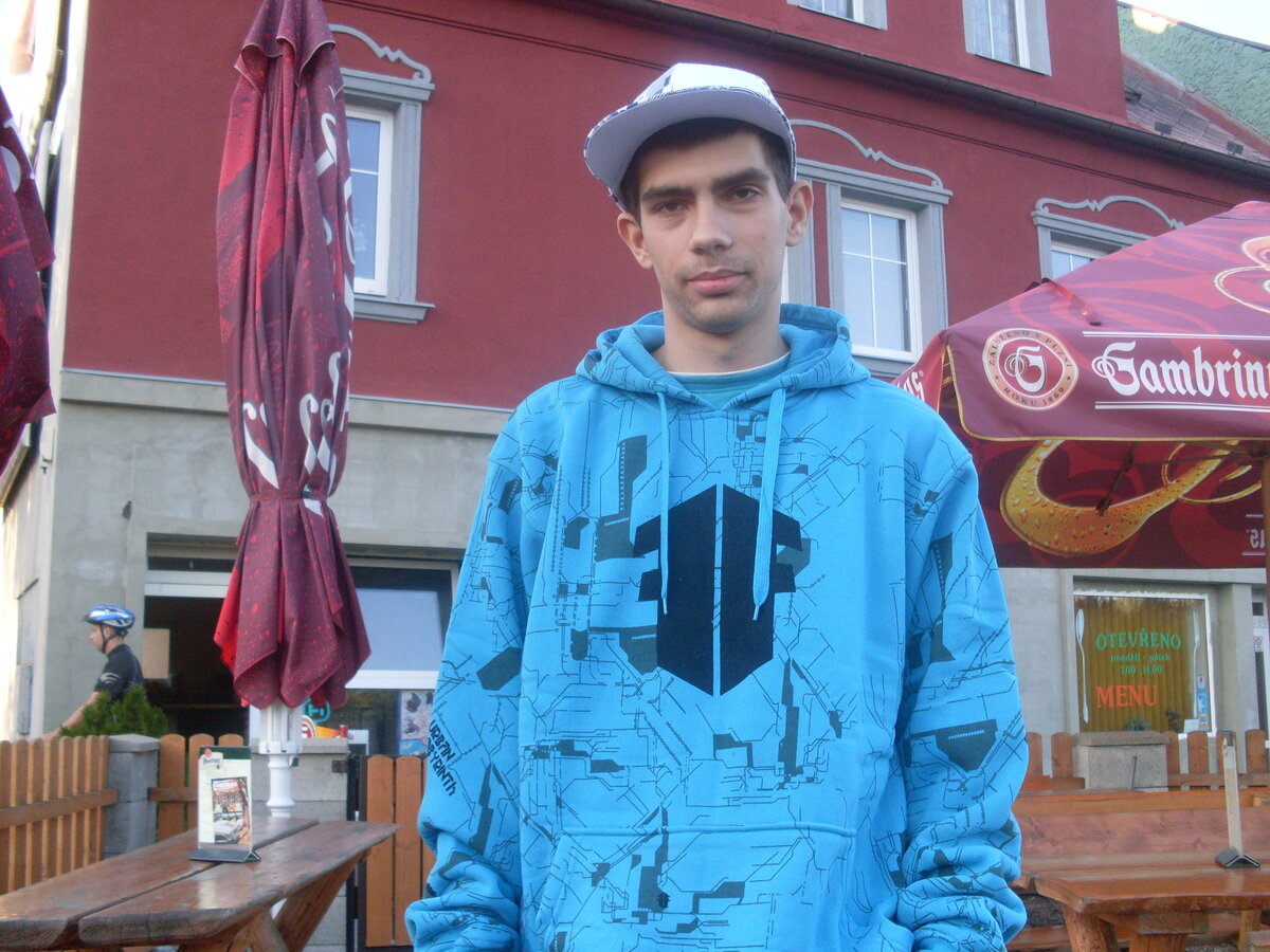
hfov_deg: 49.0
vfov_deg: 37.7
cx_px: 635
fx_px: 1394
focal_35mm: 38
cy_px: 476
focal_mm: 6.3
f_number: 2.8
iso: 80
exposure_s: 1/125
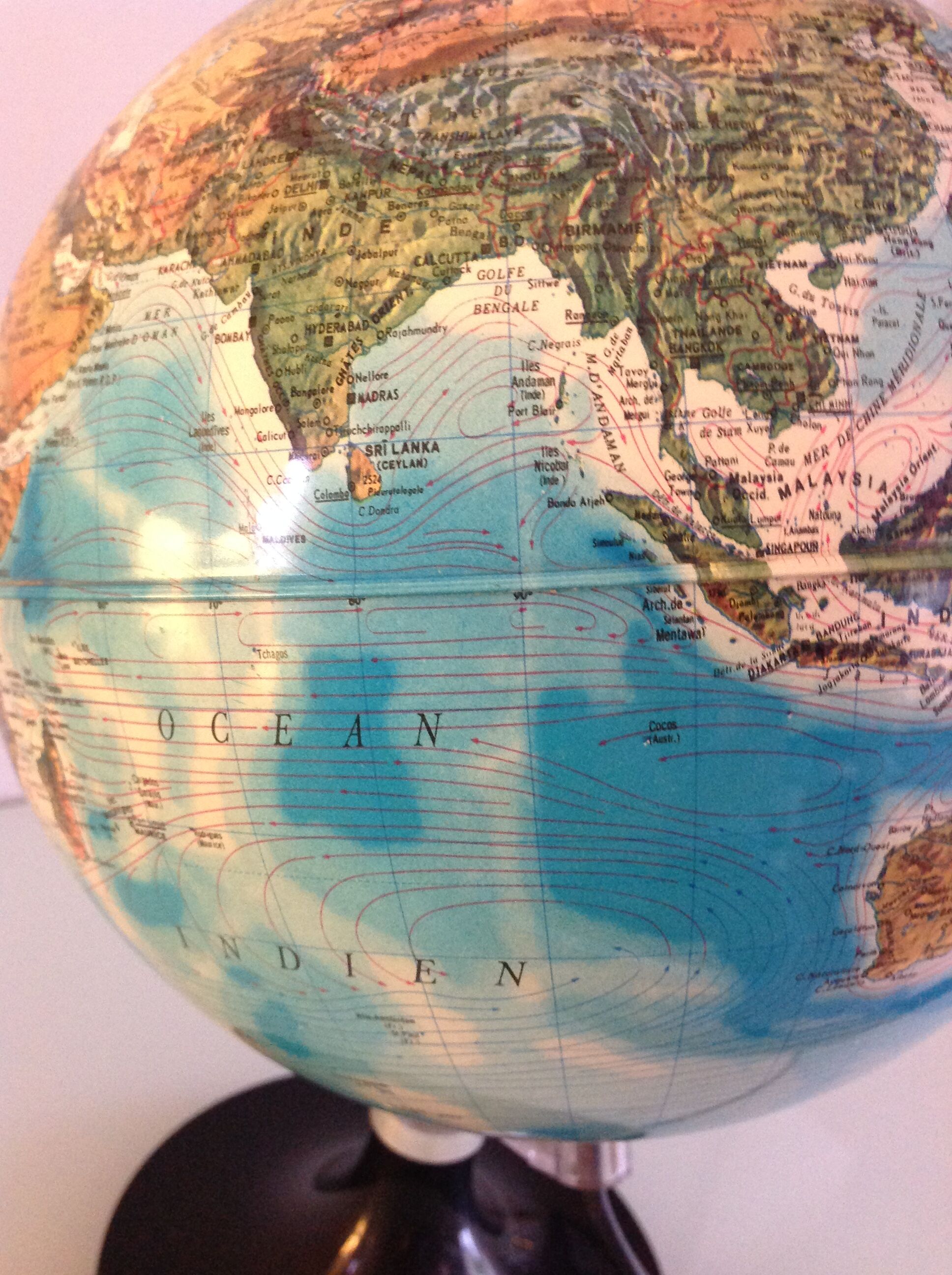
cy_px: 638
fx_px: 1287
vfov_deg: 52.7
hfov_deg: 40.6
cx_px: 476
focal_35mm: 35
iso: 320
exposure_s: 1/17
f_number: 2.4
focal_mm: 4.28
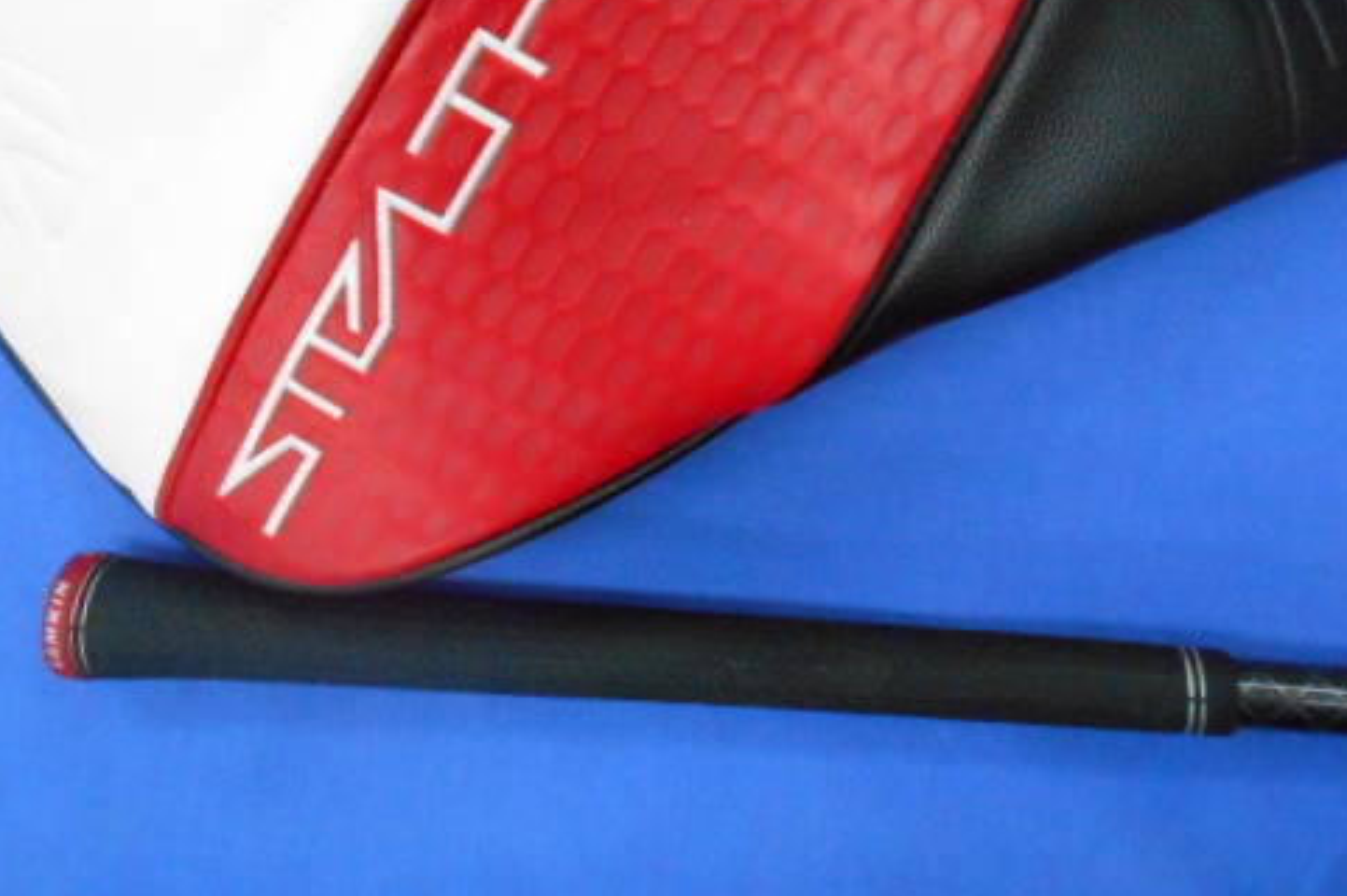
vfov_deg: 36.0
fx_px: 1346
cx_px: 692
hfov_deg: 53.2
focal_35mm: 36
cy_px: 227
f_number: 3.2
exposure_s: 1/125
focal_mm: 4.6
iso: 800
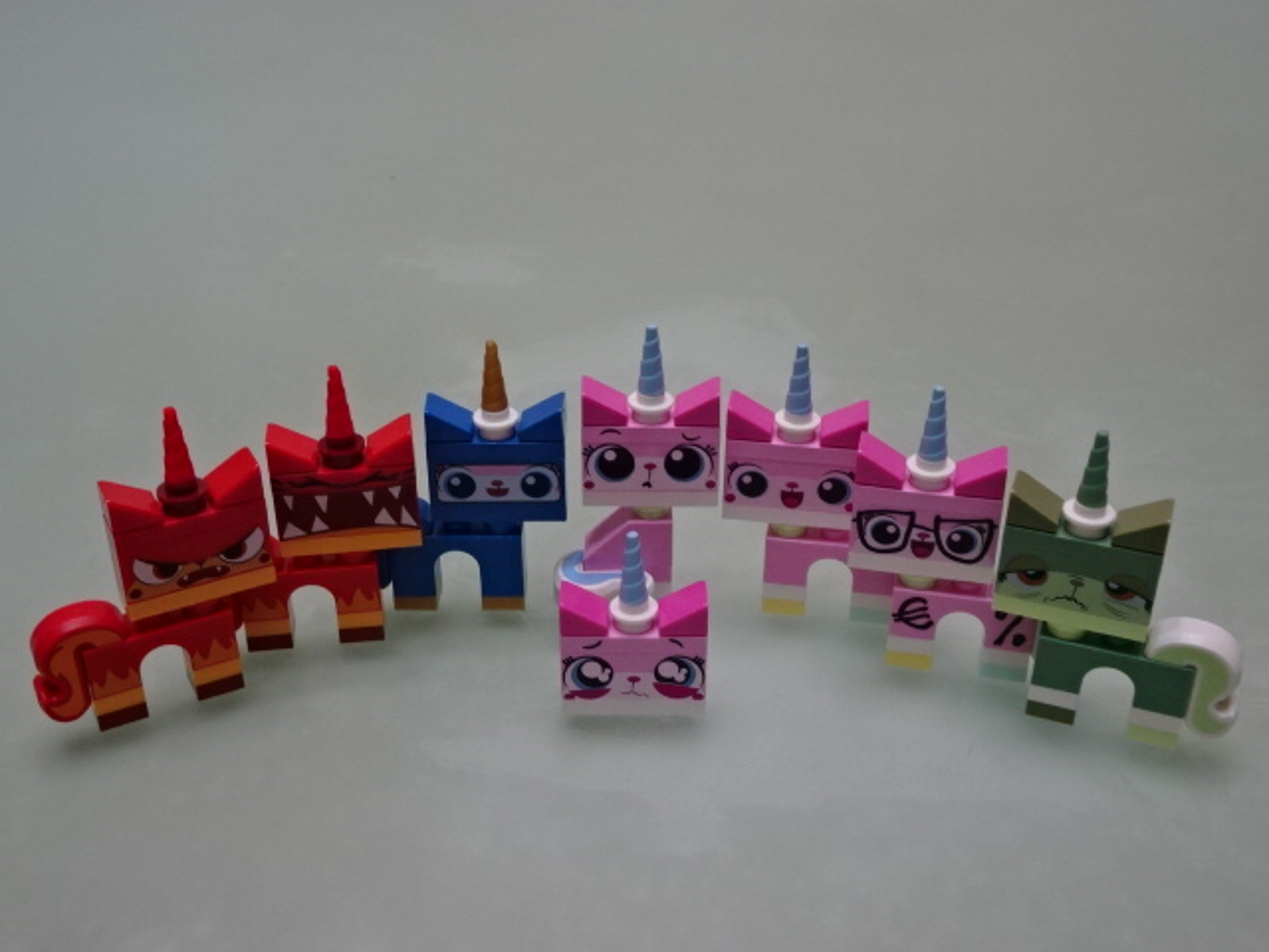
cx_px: 634
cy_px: 476
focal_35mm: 37
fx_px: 1356
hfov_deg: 50.1
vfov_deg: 38.7
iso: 400
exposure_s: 1/40
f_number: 4
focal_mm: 6.37
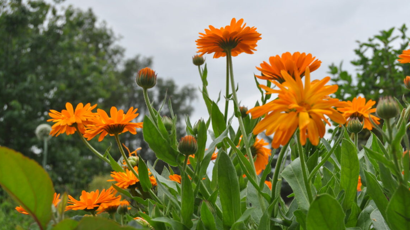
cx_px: 205
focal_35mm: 50
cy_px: 134
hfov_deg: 41.7
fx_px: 538
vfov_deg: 24.1
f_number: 9
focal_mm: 31
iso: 200
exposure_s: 1/320
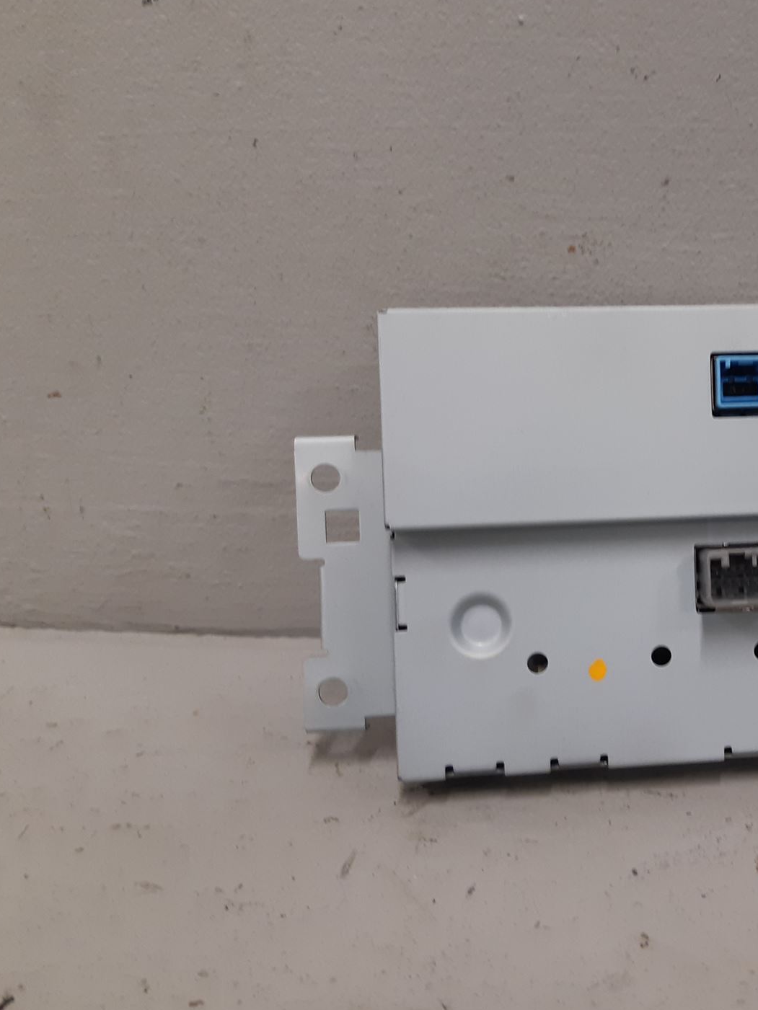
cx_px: 684
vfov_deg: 49.0
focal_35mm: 38
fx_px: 1109
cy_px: 488
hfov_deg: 35.5
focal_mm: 3.93
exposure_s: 1/50
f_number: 1.7
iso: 125
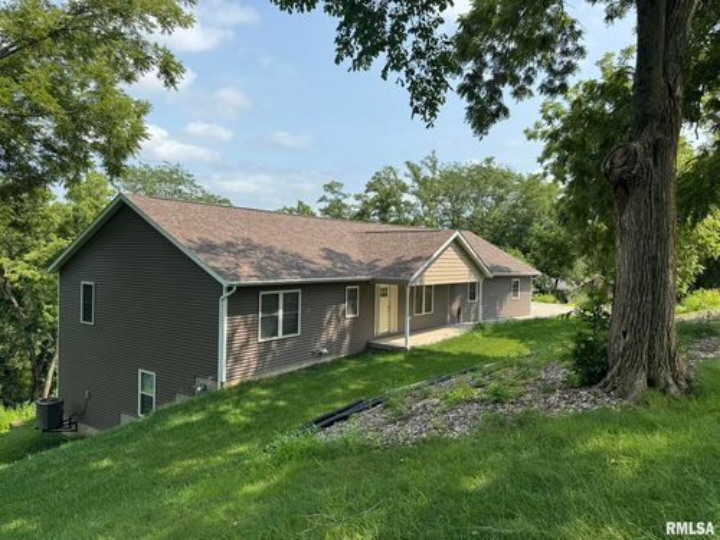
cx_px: 360
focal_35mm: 24
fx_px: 499
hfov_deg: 71.6
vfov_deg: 56.8
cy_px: 270
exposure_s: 1/3413
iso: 80
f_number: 1.78
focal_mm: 6.76
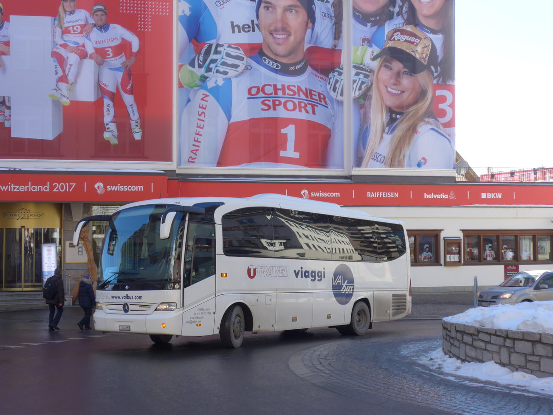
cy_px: 208
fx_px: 703
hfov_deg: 42.9
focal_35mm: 44
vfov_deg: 32.9
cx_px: 276
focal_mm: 9
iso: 80
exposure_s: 1/500
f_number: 2.8
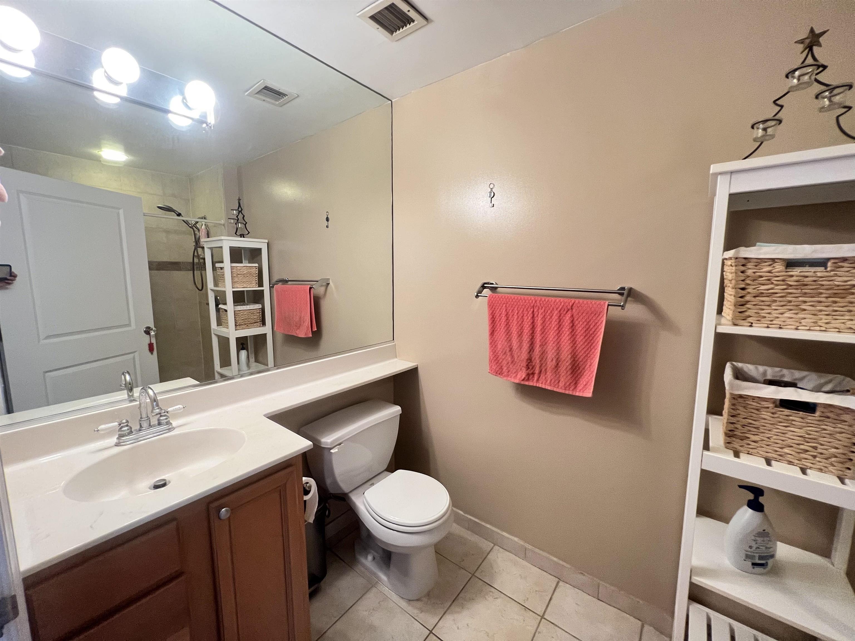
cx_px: 428
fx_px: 321
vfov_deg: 89.9
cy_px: 320
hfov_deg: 106.2
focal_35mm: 13
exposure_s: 1/60
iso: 400
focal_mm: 1.57
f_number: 1.8
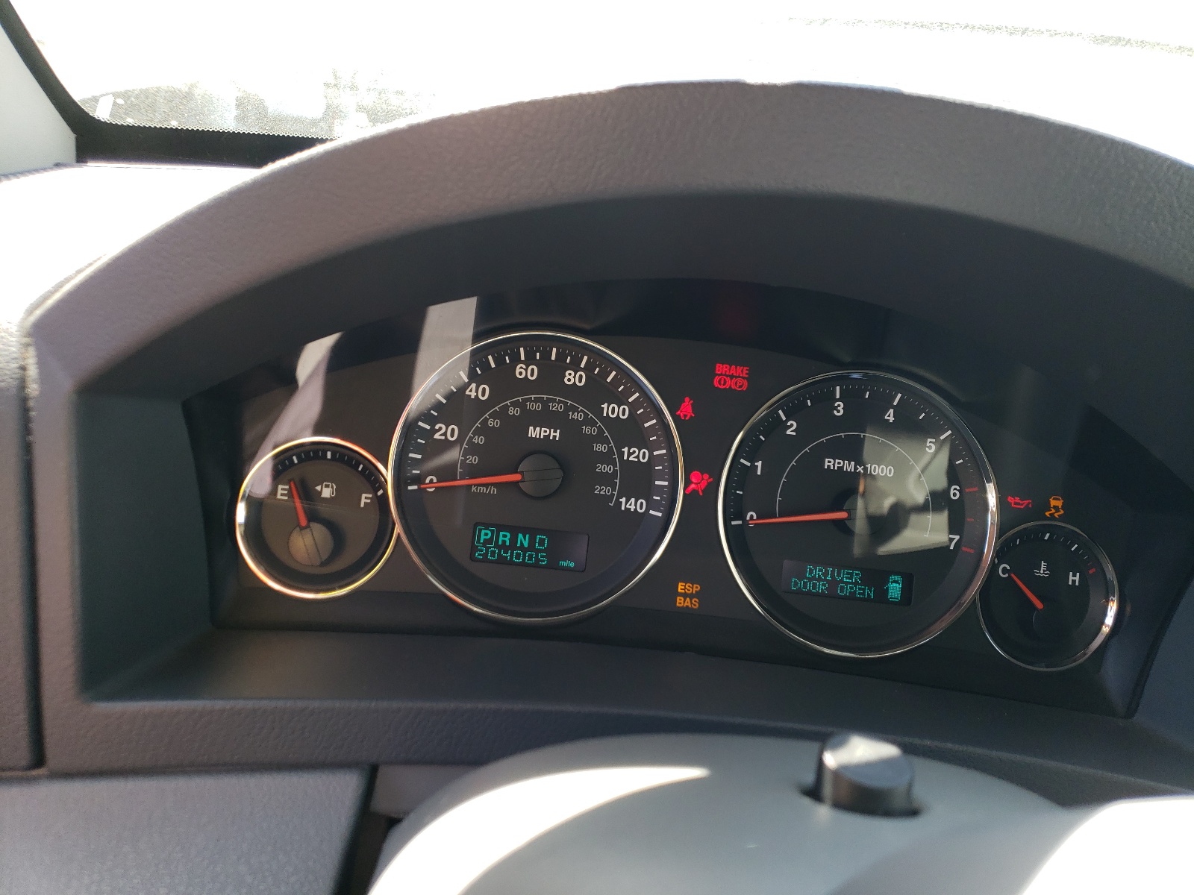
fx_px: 897
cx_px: 597
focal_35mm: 26
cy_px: 448
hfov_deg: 67.3
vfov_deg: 53.1
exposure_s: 1/147
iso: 50
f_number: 1.5
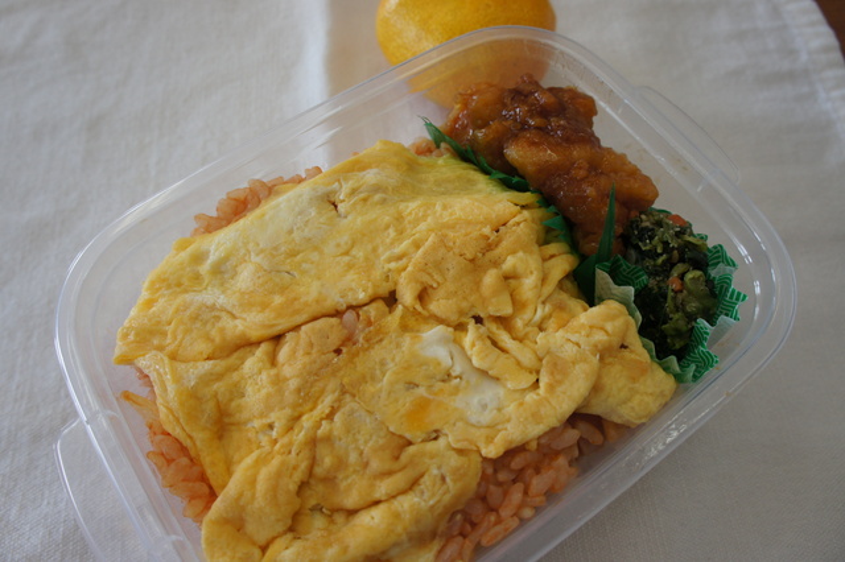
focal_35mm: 27
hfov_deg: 67.4
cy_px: 281
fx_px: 633
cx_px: 422
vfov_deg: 47.9
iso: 400
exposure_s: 1/200
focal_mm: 18
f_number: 6.3
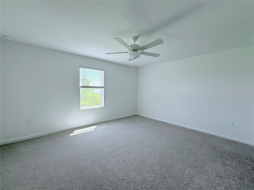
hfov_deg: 102.1
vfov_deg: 85.7
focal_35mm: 14
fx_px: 103
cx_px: 127
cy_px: 95
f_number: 2.2
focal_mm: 2.22
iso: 80
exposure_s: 1/120
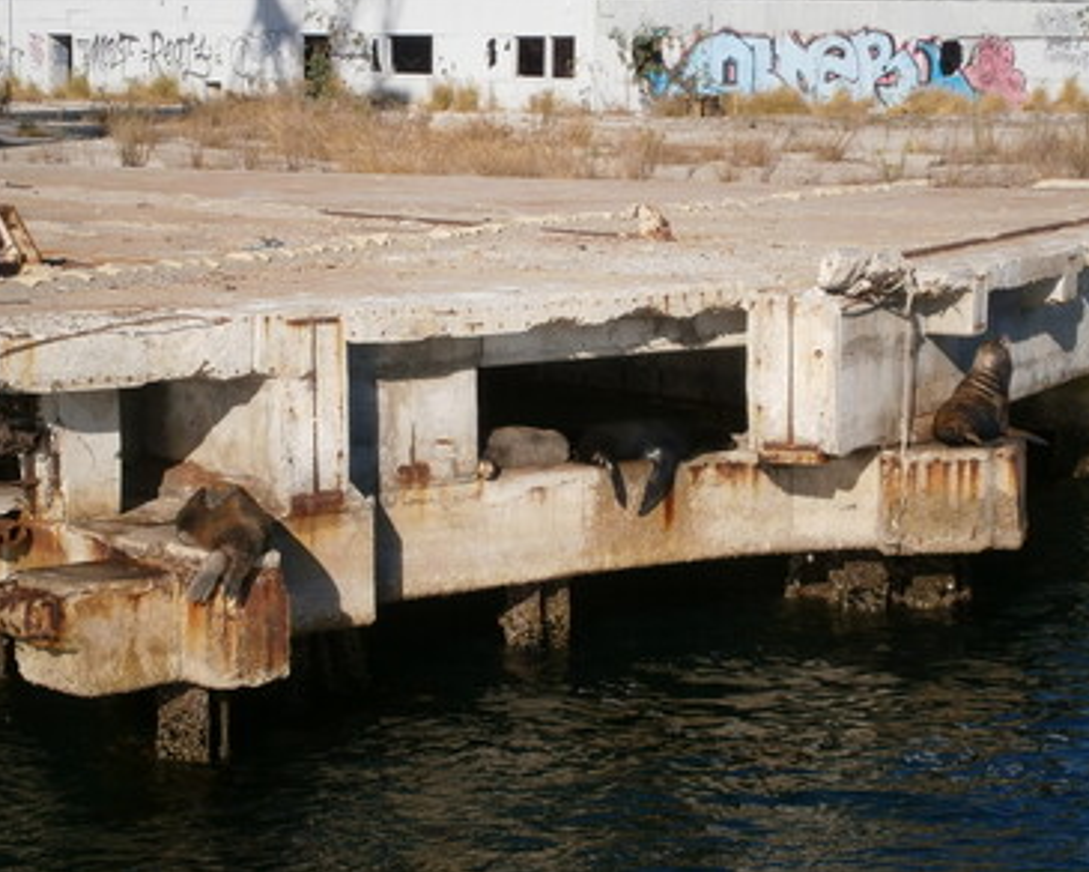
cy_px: 430
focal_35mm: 93
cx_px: 519
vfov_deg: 16.5
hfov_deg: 20.6
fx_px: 2997
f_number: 4.9
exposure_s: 1/640
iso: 80
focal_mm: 15.4
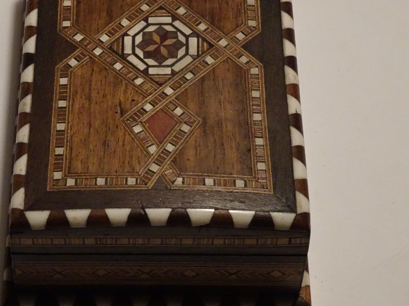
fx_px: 1241
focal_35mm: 105
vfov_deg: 14.1
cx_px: 111
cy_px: 114
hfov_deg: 18.6
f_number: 4.5
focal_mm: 11.32
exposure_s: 1/30
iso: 800
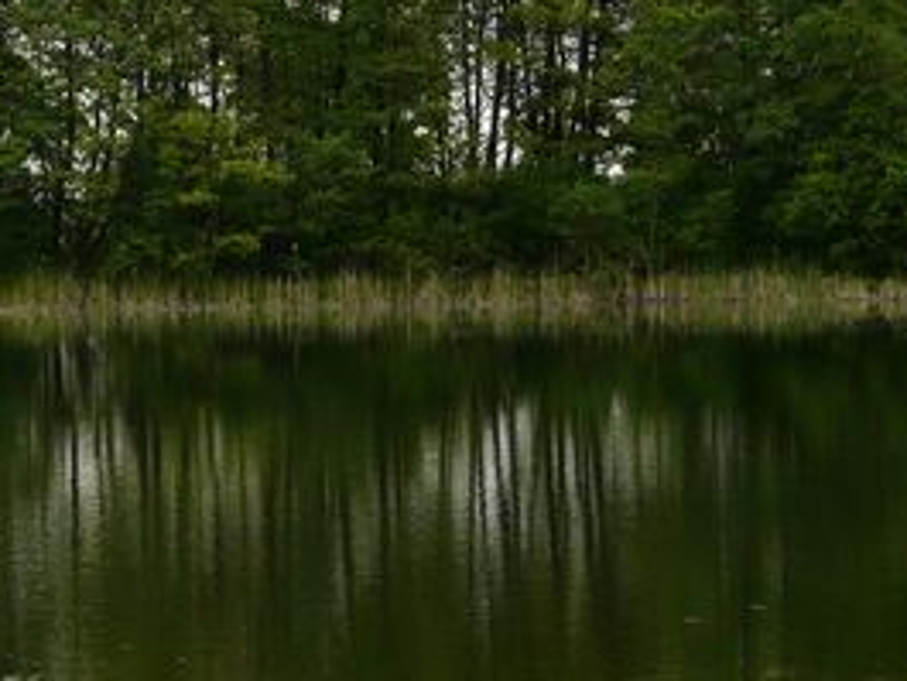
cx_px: 82
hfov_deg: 12.2
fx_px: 4194
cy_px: 202
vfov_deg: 9.3
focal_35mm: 160
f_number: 4
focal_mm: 8.8
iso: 100
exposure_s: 1/250
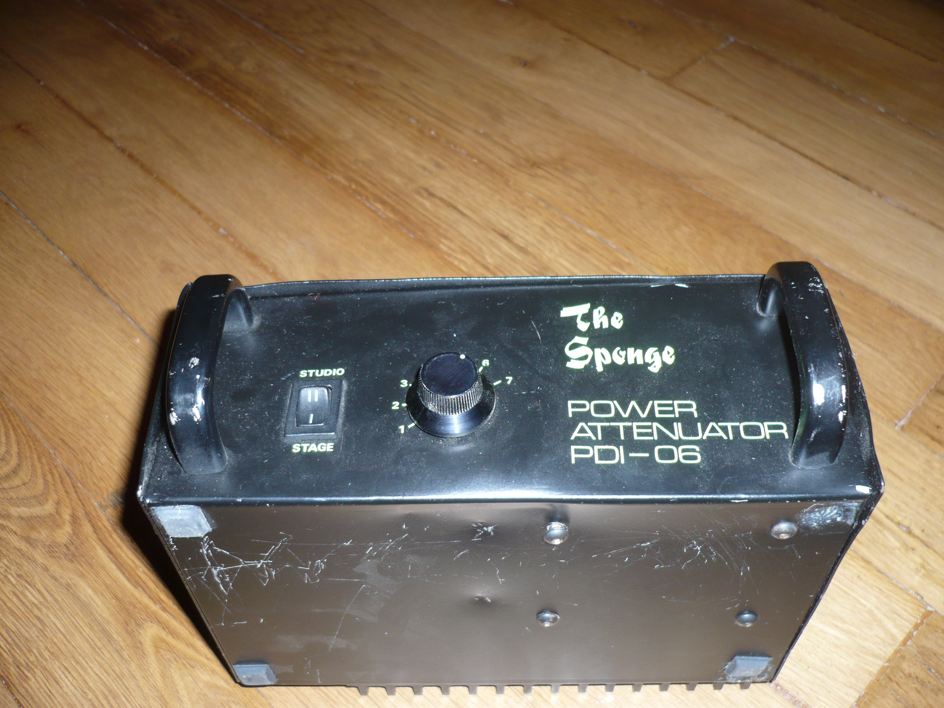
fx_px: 954
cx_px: 472
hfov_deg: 52.6
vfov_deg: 40.7
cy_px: 354
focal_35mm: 35
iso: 100
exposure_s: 1/30
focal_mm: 5.8
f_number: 2.8
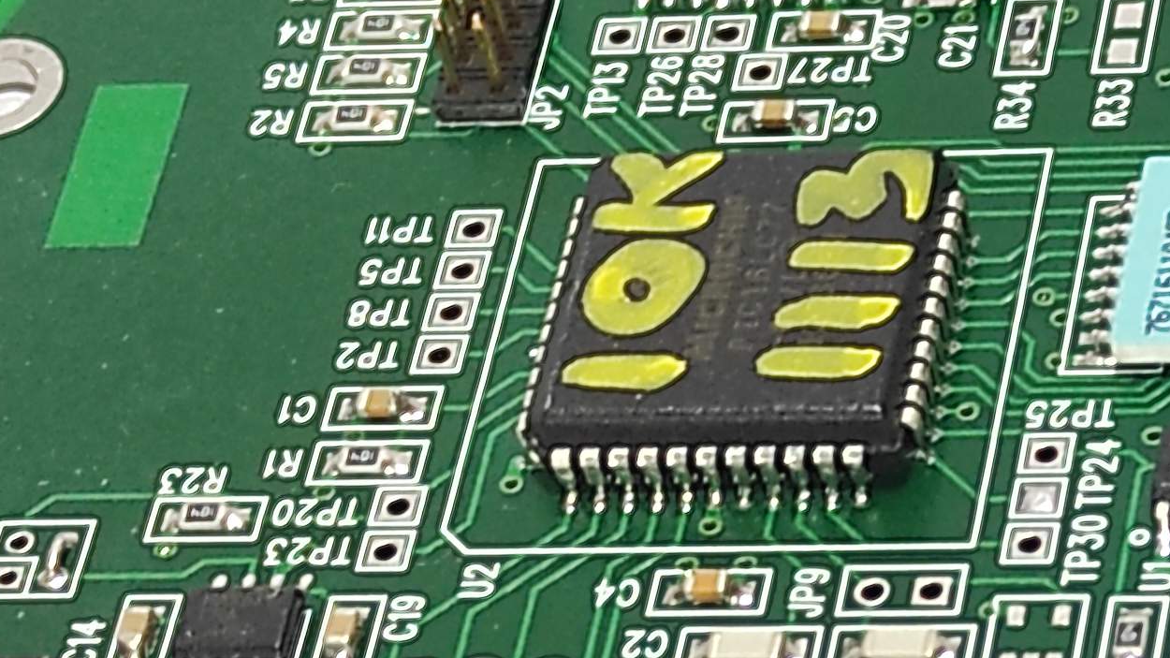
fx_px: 3133
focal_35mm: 101
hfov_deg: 20.4
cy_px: 651
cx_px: 1206
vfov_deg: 11.9
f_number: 1.89
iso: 671
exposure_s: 1/33
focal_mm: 5.43
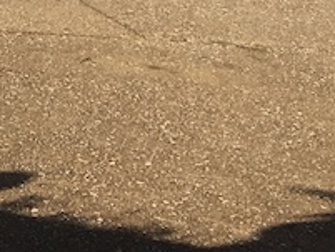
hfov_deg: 10.1
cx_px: -445
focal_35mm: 173
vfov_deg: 7.6
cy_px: -482
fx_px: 1675
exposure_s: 1/1451
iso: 25
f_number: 2.2
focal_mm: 4.15
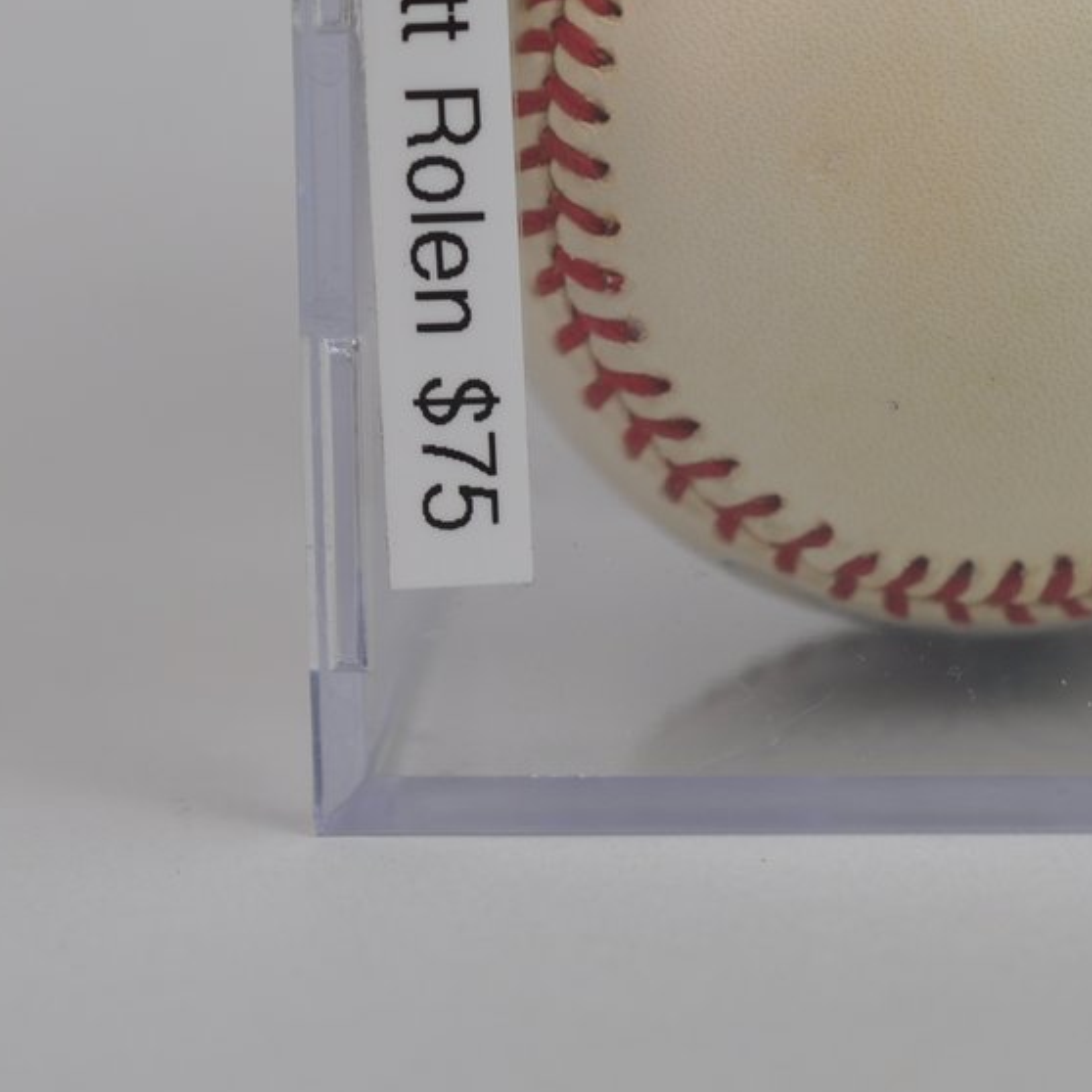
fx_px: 5568
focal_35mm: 156
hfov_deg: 11.1
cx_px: 929
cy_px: 291
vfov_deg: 11.2
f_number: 4
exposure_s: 1/60
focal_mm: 40
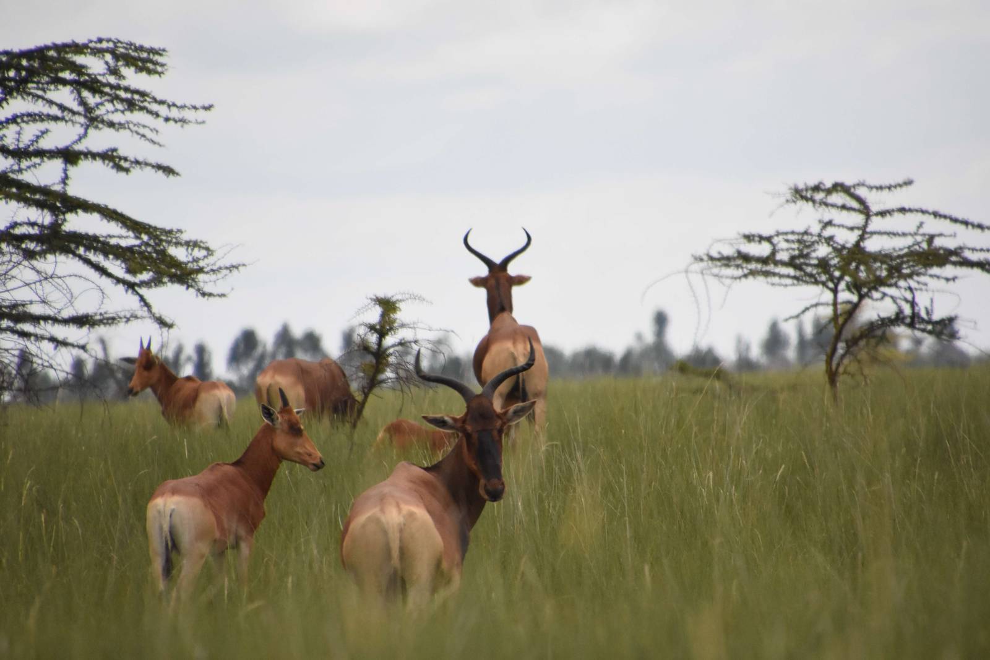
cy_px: 330
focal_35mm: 450
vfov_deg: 3.1
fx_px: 12375
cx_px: 495
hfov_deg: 4.6
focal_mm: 300
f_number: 6.3
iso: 2000
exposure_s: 1/8000
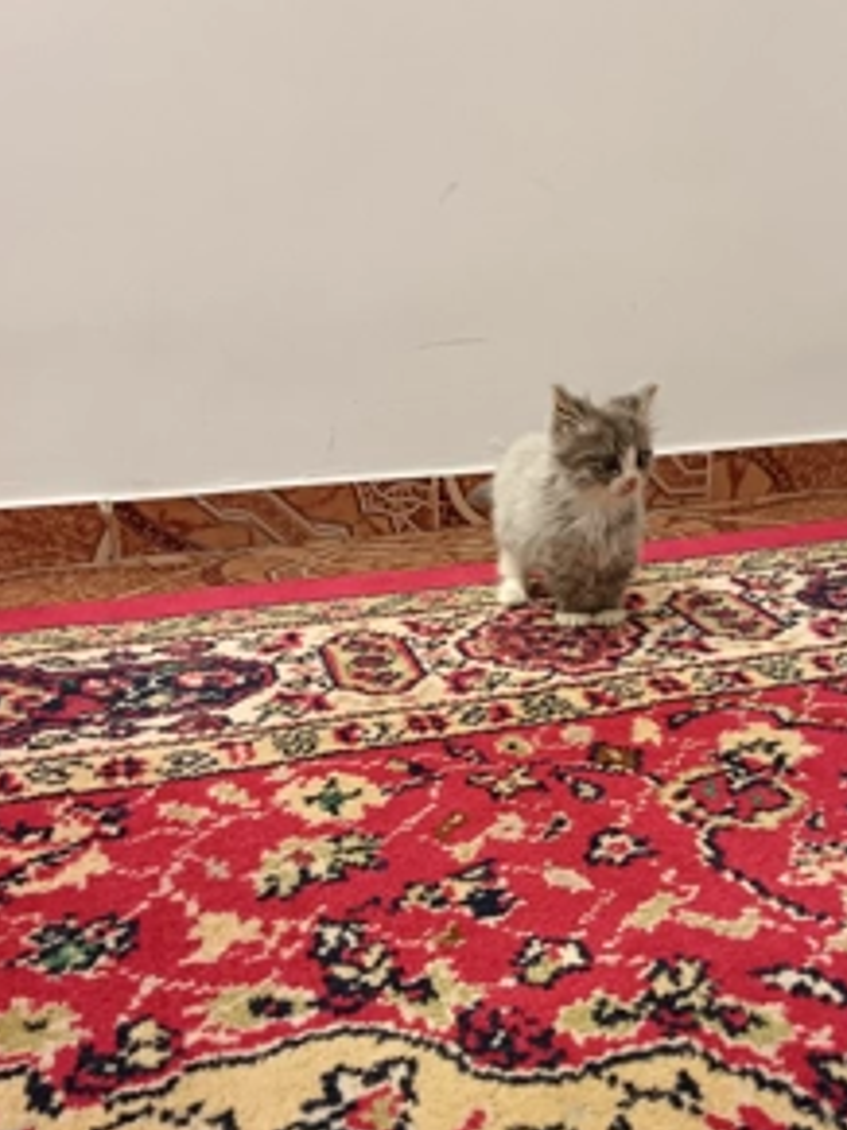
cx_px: 536
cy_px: 726
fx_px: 1077
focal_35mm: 33
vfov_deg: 54.6
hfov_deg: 42.6
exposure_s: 1/25
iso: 2134
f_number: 1.75
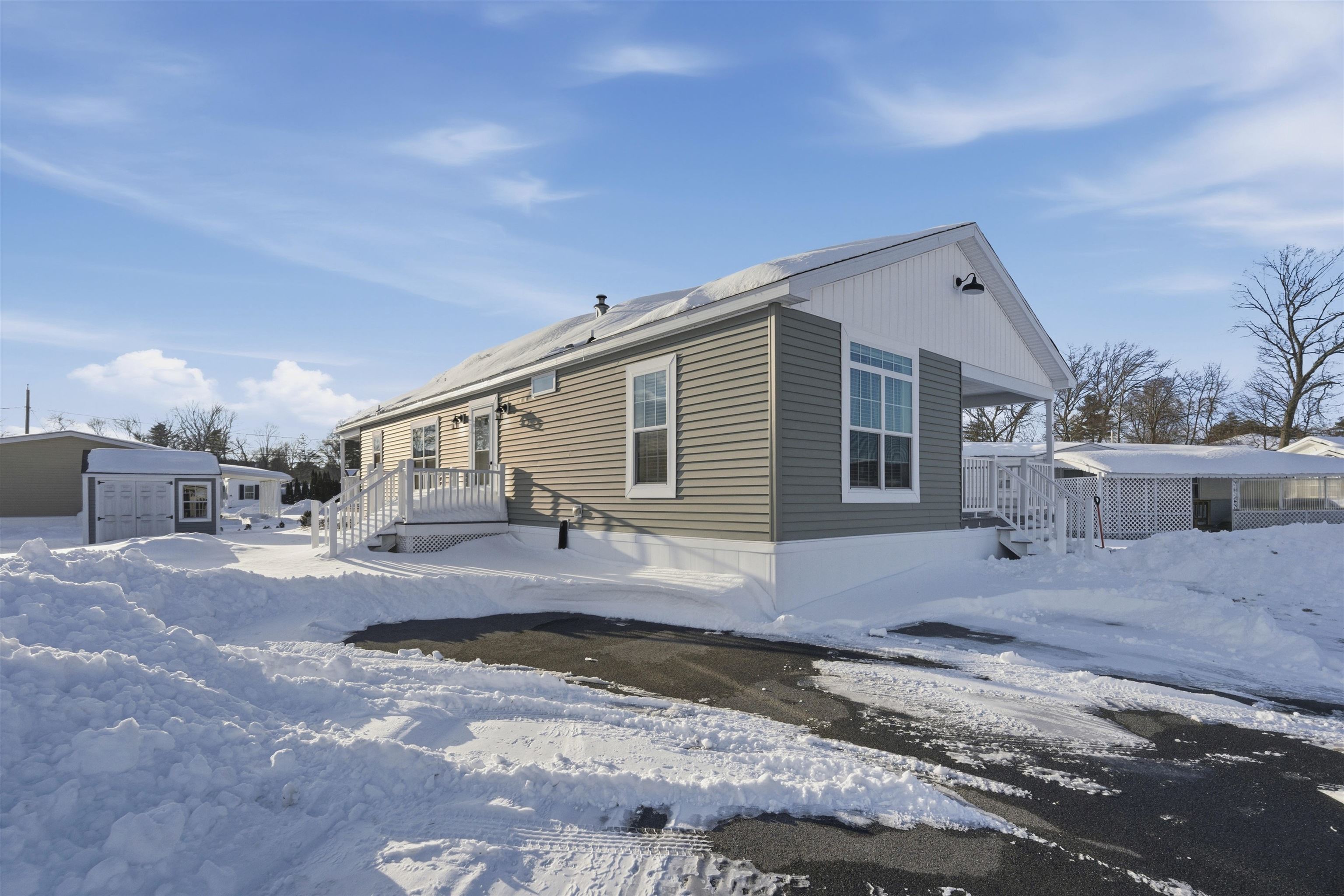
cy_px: 448
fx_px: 597
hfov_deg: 96.7
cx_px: 672
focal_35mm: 16
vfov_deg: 73.8
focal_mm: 16
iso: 800
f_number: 8
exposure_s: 1/8000
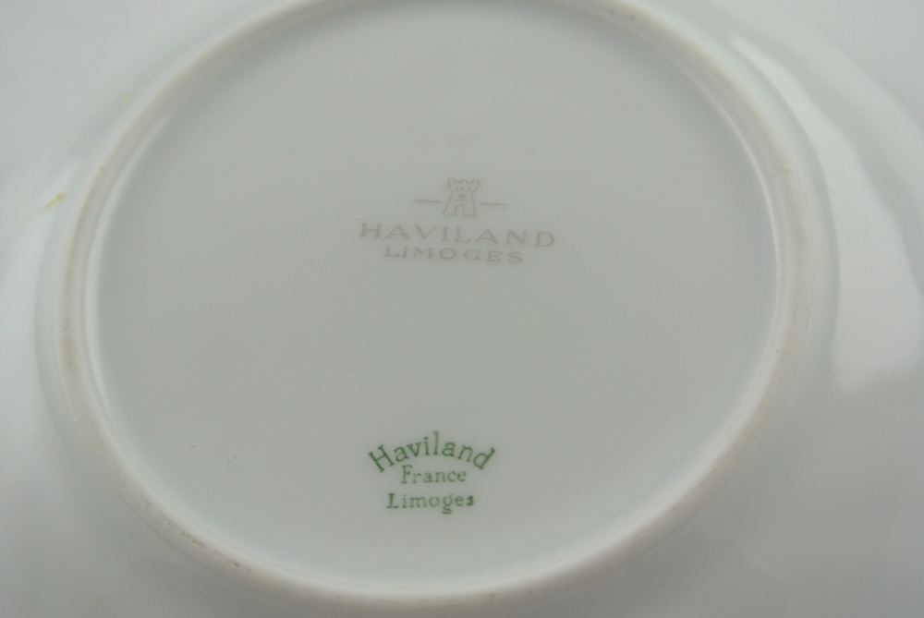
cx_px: 462
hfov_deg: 38.2
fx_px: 1336
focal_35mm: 52
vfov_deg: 26.1
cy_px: 309
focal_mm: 19.6
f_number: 4.8
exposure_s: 1/125
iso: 400
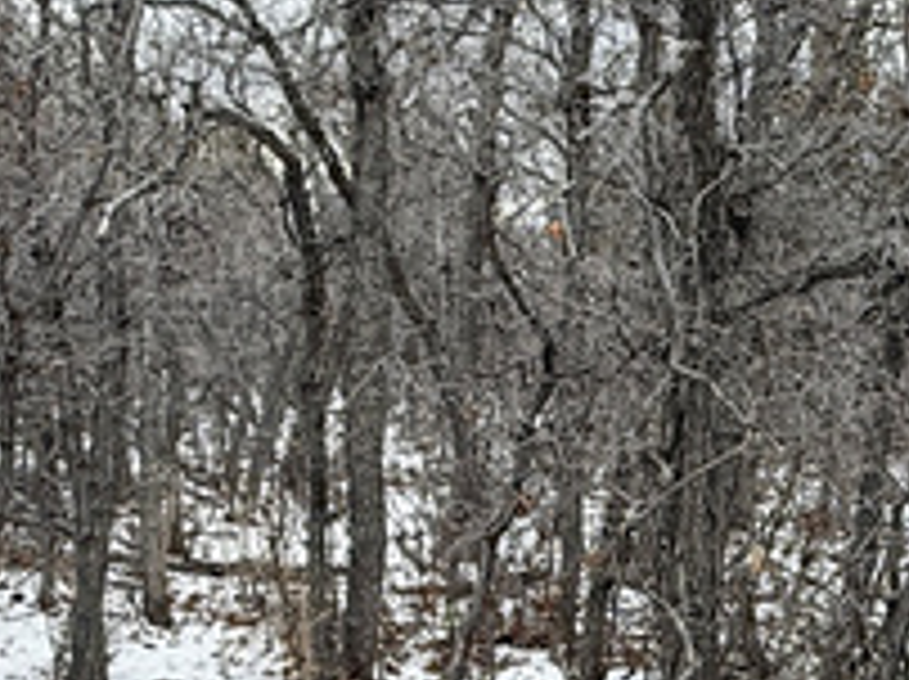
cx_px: 806
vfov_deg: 20.7
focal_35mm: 71
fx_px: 1862
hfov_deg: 26.6
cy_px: 392
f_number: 2.2
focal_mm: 2.22
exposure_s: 1/1189
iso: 50
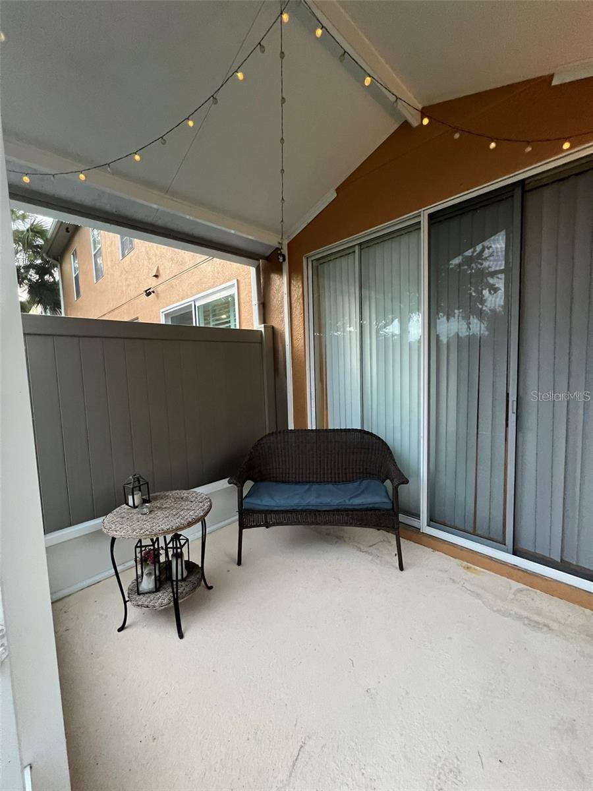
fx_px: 297
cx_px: 296
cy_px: 396
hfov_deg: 89.9
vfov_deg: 106.2
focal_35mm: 13
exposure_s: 1/60
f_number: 1.8
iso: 500
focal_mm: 1.57
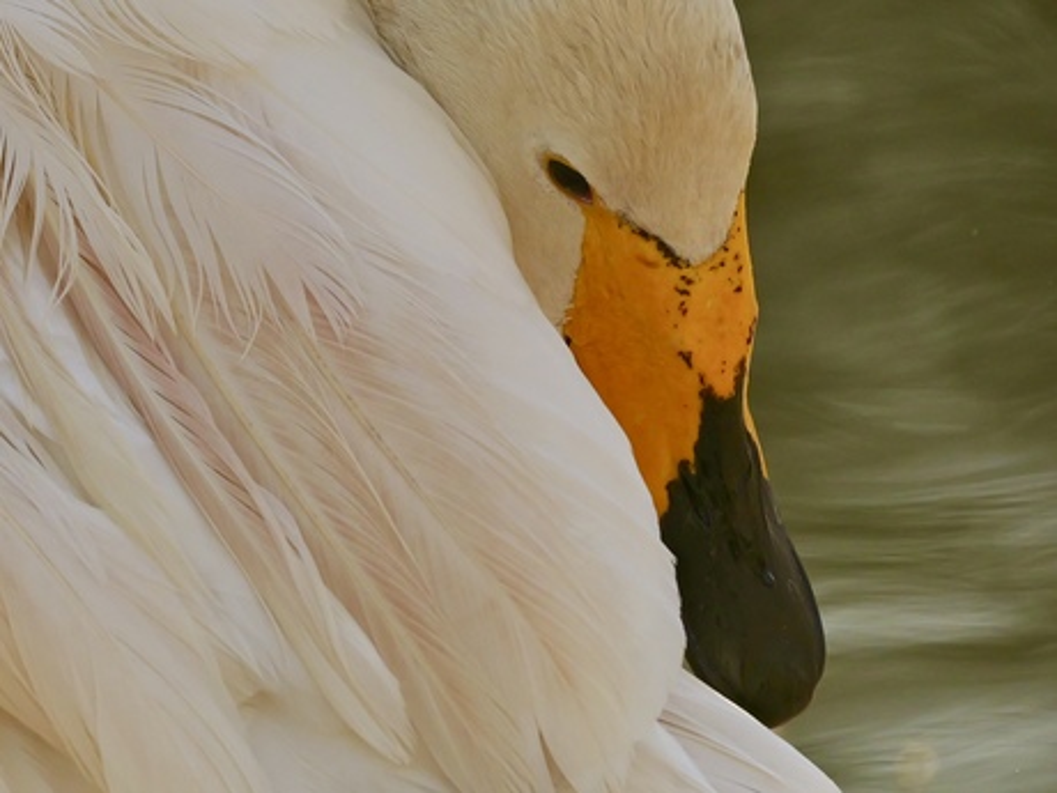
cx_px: 528
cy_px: 396
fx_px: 18321
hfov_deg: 3.3
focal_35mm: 600
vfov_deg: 2.5
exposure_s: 1/1600
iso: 400
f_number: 4
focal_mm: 300
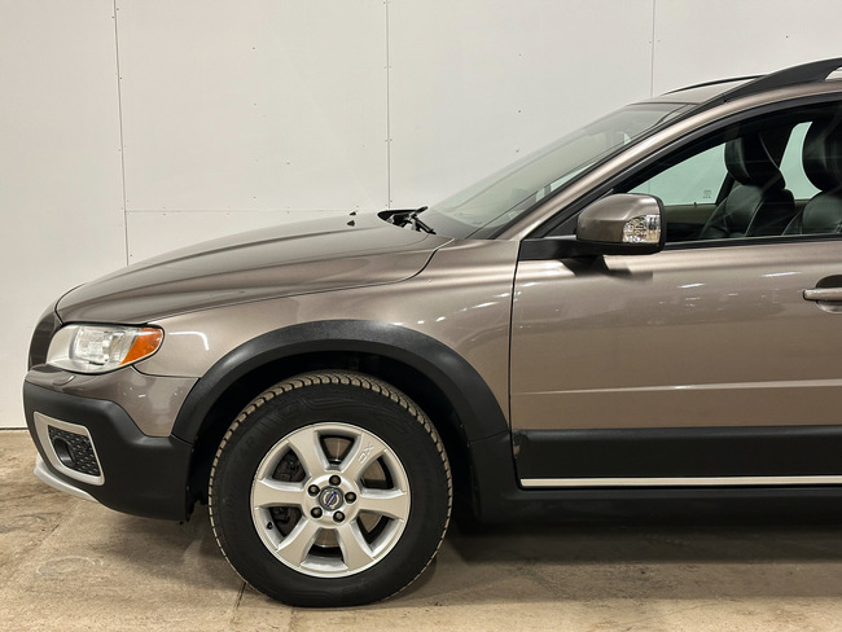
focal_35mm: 48
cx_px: 421
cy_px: 316
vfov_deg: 30.3
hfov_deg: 39.6
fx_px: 1168
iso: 160
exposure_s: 1/50
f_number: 1.8
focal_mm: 6.86
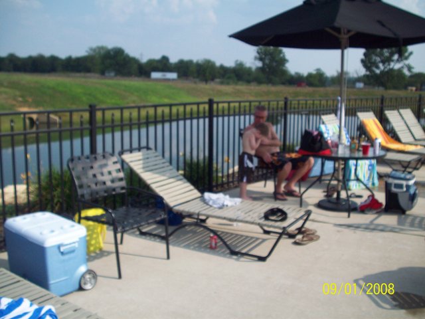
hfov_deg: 50.1
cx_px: 212
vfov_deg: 38.7
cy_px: 160
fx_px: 454
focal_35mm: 37
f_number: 5.6
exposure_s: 1/369
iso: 80
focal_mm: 6.2
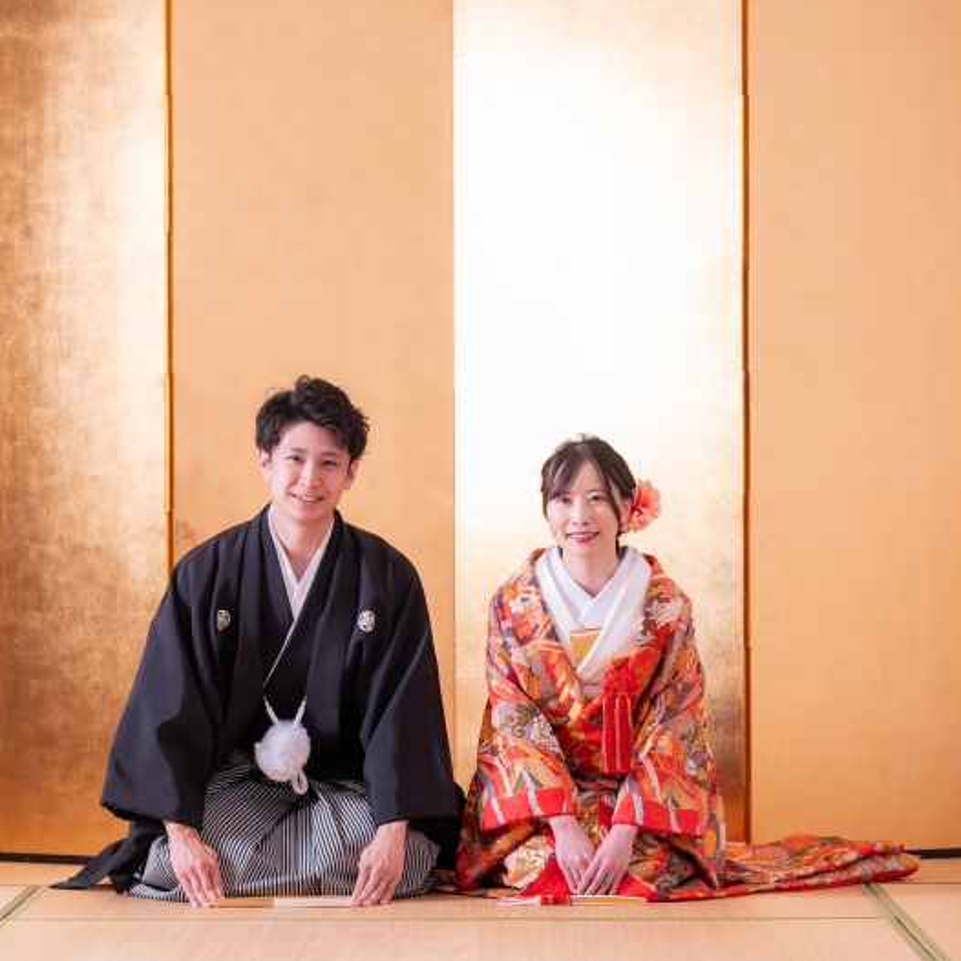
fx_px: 4868
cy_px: 479
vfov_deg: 11.3
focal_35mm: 155
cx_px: 453
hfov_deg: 11.3
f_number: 5
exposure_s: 1/125
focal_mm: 120
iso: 500
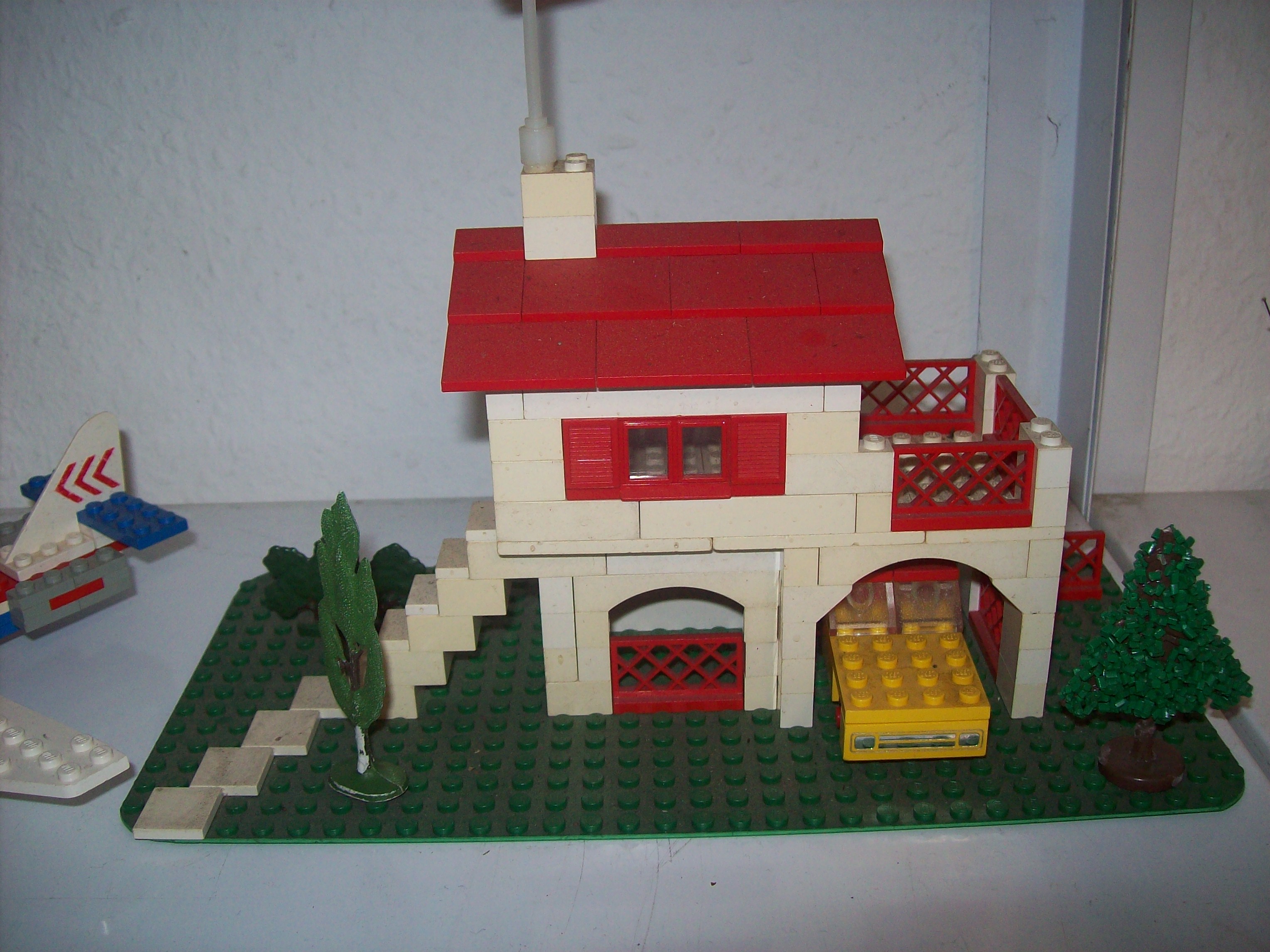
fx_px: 1321
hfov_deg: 51.4
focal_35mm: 36
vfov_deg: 39.7
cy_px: 476
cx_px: 635
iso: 80
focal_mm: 6
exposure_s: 1/64
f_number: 2.7
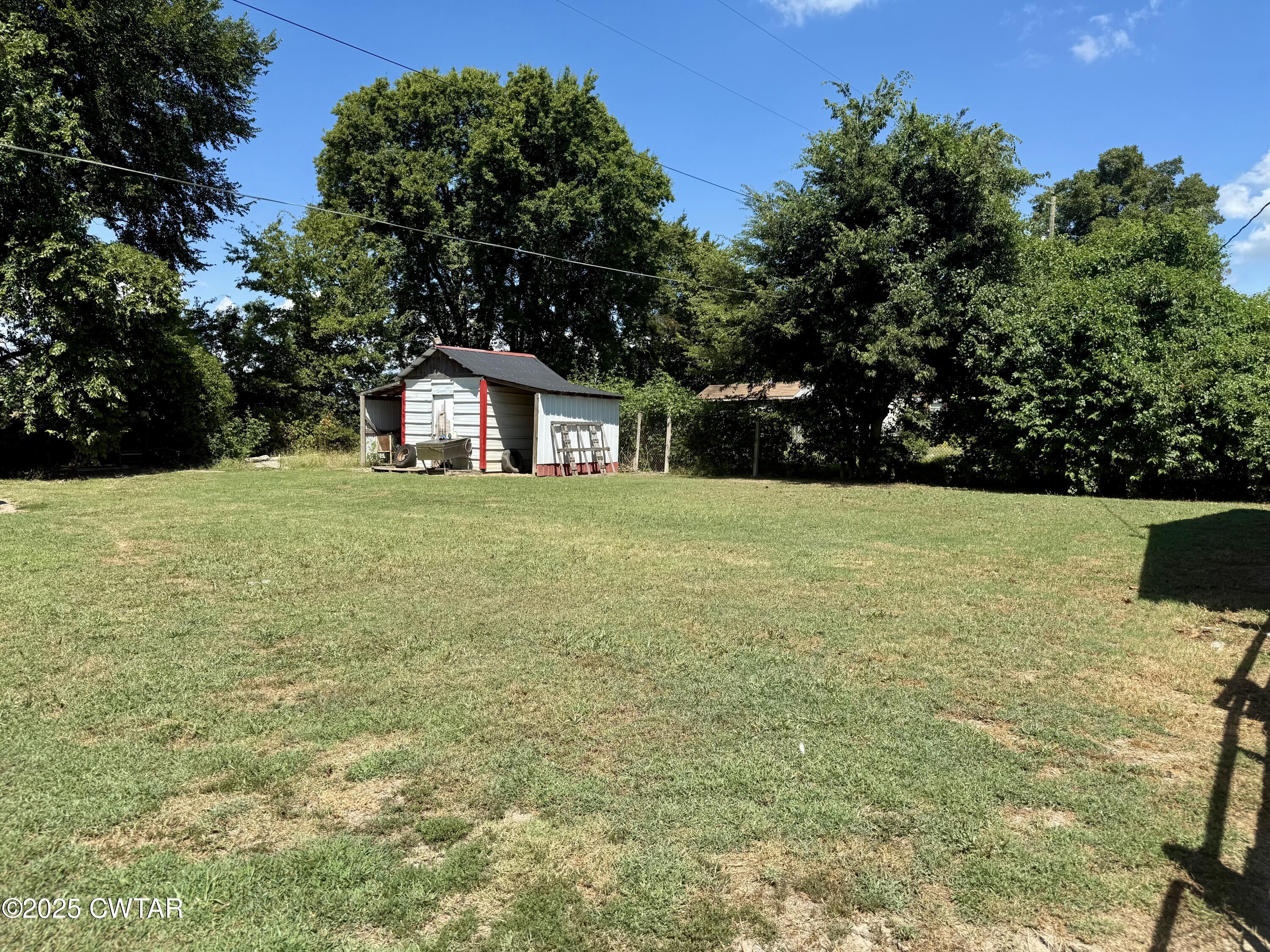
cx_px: 635
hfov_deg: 71.6
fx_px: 881
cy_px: 476
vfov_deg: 56.8
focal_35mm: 24
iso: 80
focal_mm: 6.76
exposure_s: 1/3145
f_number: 1.78
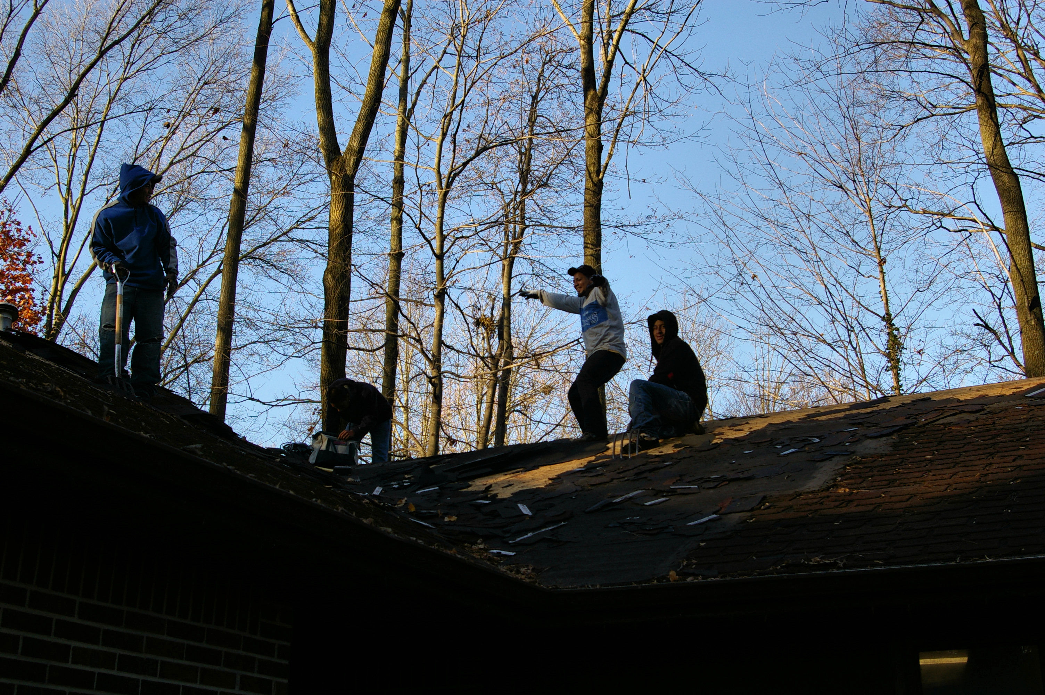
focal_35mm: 46
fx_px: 1349
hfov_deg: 42.4
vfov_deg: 28.9
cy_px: 348
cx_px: 522
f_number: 7.1
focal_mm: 31
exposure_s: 1/200
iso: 200
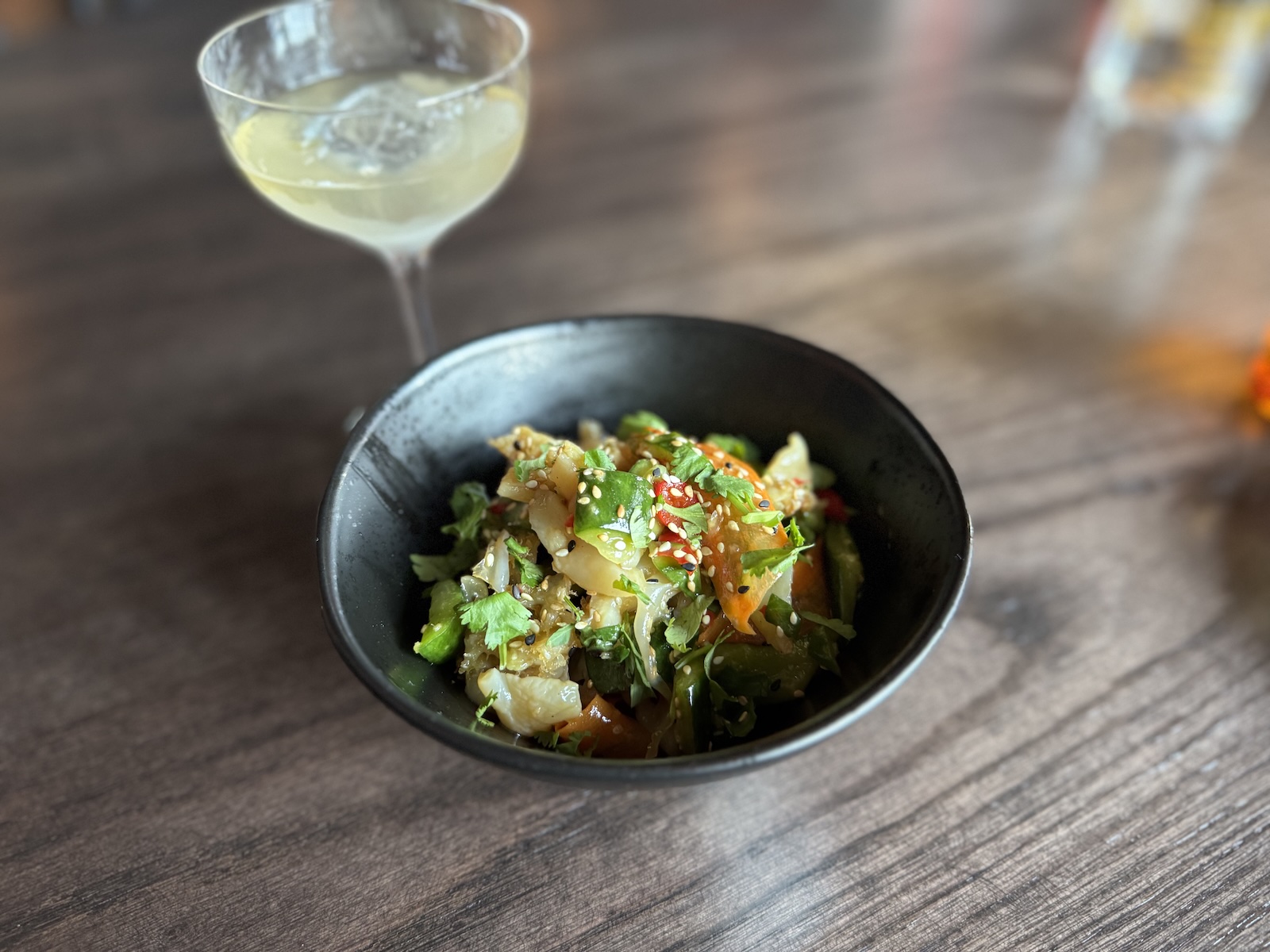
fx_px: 881
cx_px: 635
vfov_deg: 56.8
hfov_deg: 71.6
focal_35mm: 24
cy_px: 476
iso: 500
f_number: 1.78
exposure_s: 1/60
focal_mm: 6.76
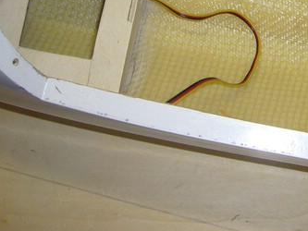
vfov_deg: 17.1
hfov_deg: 22.7
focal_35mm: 84
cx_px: 280
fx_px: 748
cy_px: -17
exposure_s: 1/60
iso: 100
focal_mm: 5.8
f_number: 2.8
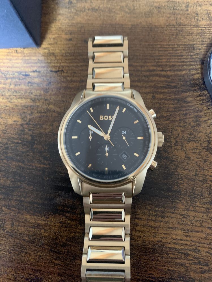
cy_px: 141
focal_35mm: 26
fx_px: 212
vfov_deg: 67.3
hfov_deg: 53.1
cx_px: 106
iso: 500
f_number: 1.8
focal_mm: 4.25
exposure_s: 1/30
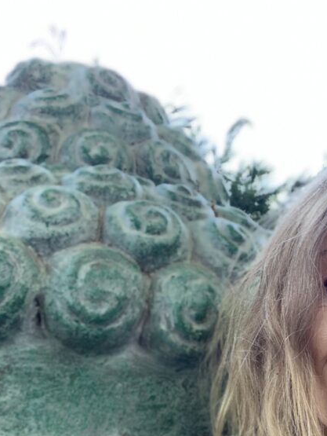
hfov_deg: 24.1
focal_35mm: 59
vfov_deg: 32.2
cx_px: 297
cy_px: 312
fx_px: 742
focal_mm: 2.87
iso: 64
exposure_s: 1/100
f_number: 2.2
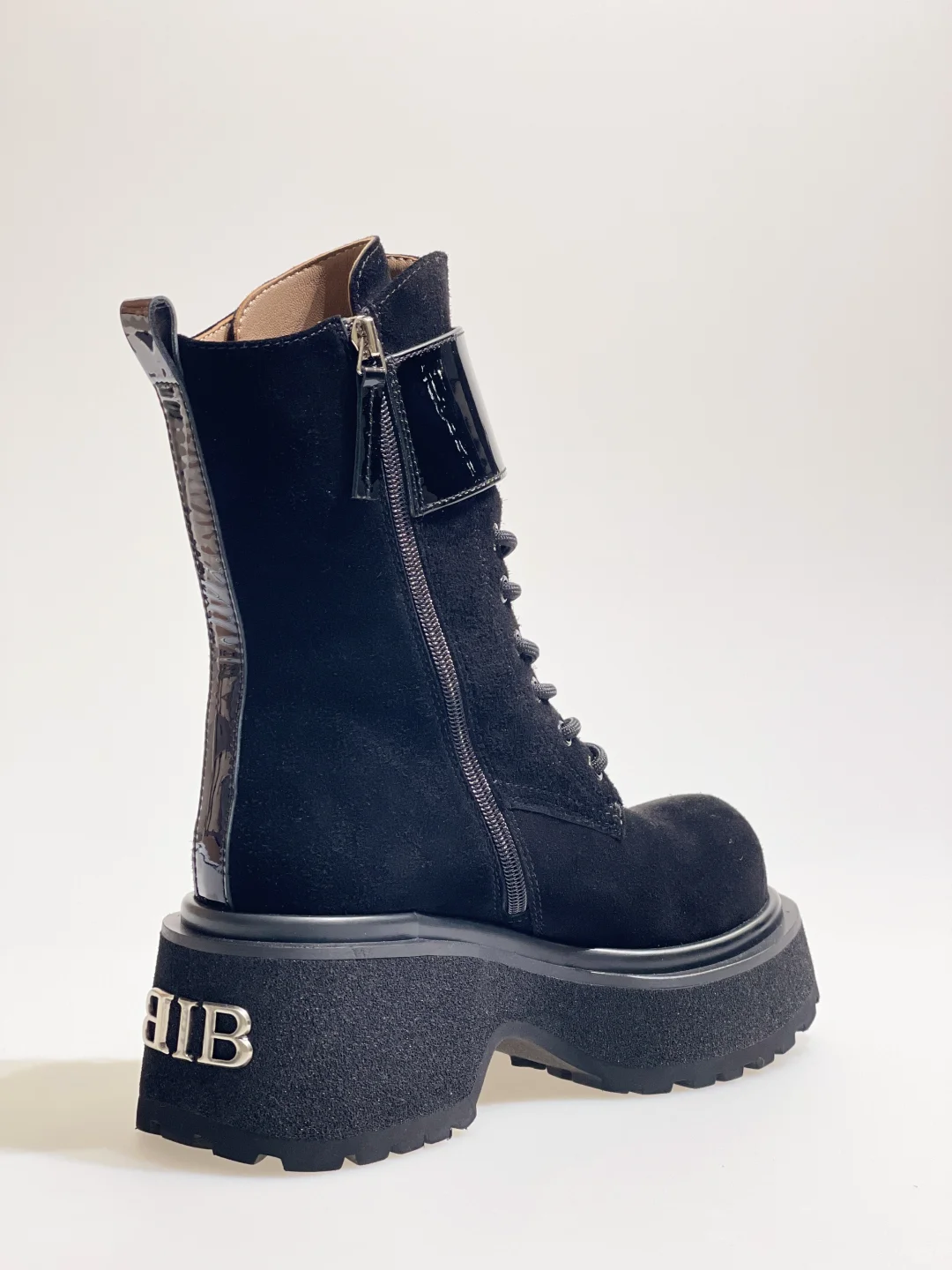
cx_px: 476
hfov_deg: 22.9
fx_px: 2347
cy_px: 635
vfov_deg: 30.3
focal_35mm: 64
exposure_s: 1/121
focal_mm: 7.5
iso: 80
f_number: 2.2
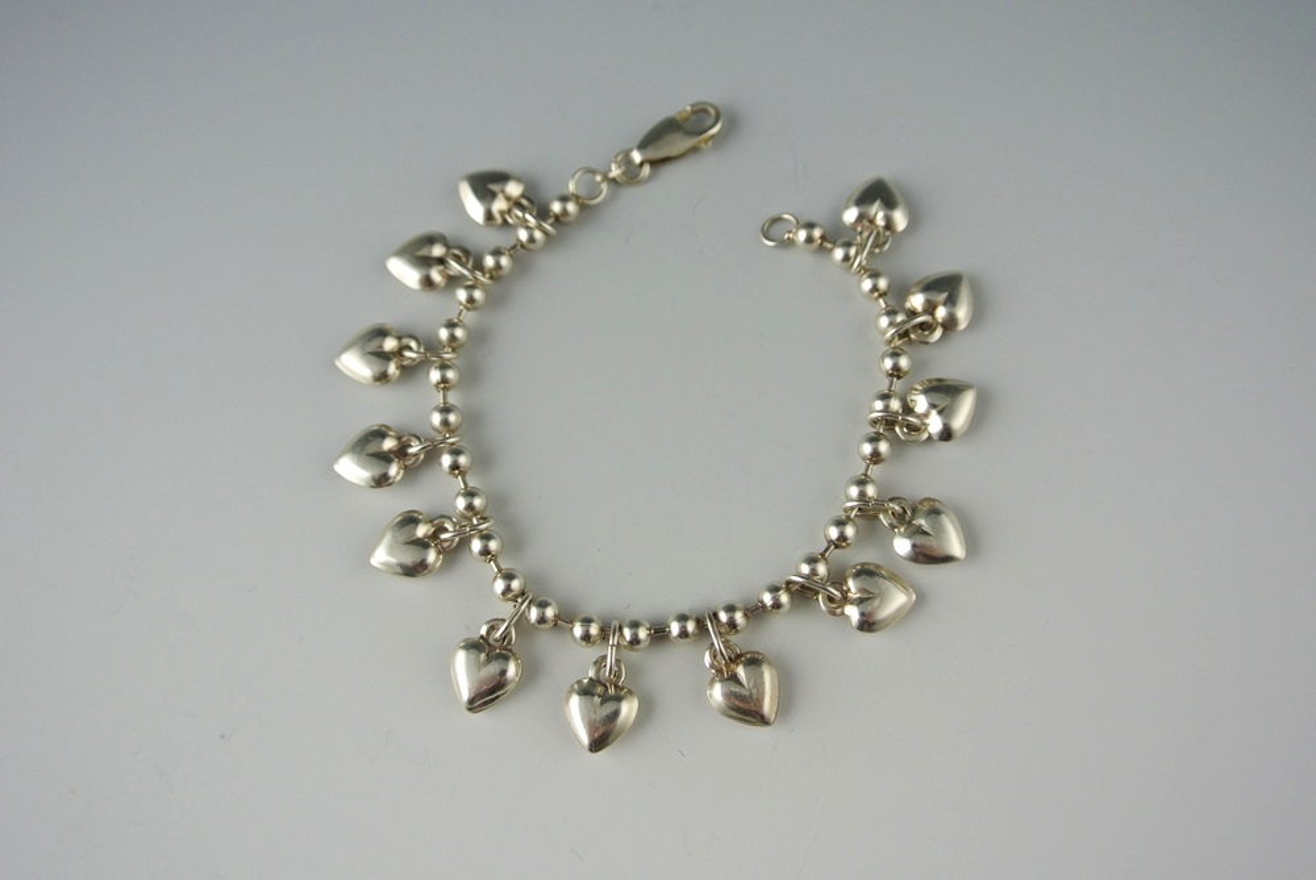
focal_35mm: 36
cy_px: 440
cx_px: 658
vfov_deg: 37.0
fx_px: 1317
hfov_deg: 53.1
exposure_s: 1/125
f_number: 4
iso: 280
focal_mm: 13.6
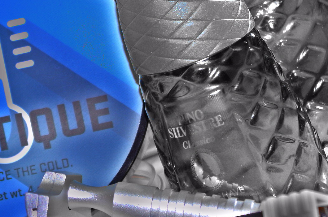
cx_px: 11
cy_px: 81
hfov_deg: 14.0
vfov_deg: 9.4
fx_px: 1318
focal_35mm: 145
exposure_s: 1/30
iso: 200
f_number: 4.5
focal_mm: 42.5
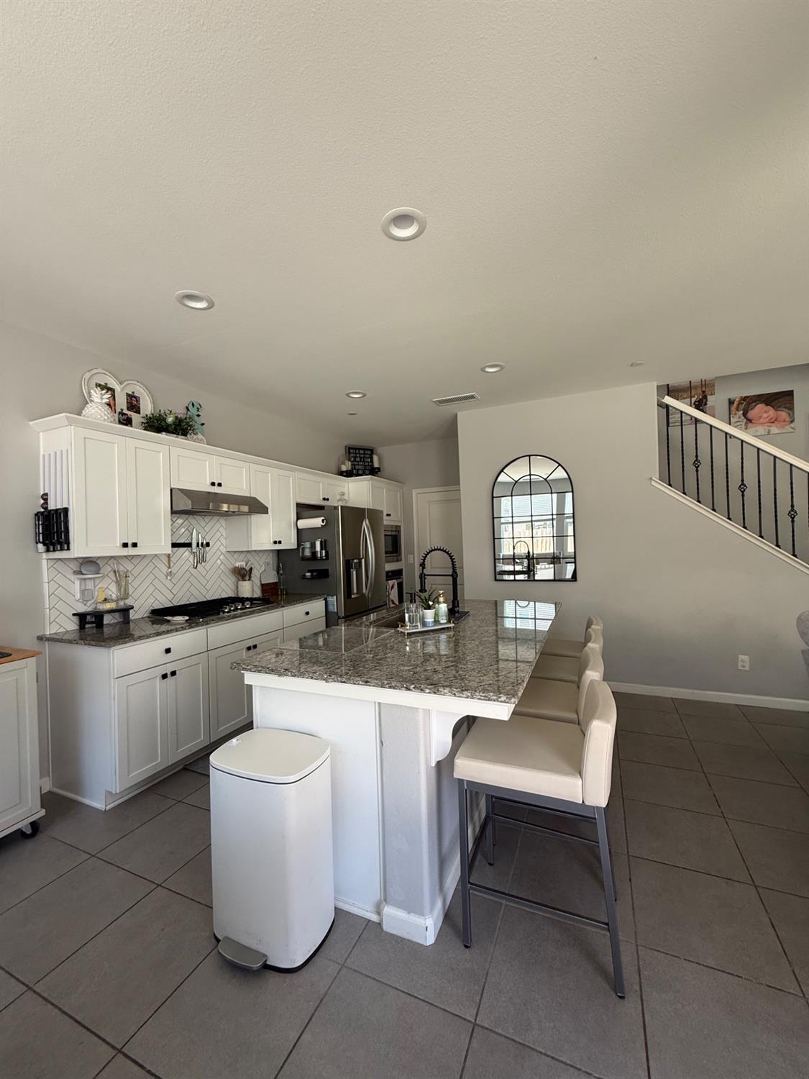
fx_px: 436
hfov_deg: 85.7
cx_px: 404
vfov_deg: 102.1
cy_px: 540
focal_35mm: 14
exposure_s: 1/99
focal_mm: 2.22
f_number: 2.2
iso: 125
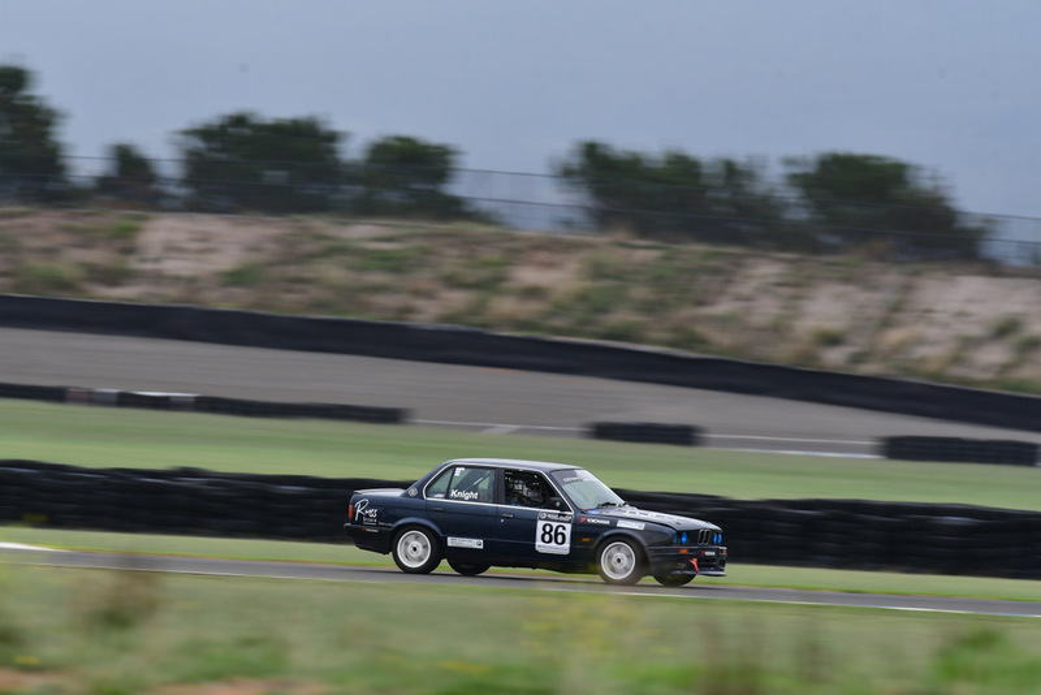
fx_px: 21694
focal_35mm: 750
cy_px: 348
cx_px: 520
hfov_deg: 2.7
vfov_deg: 1.8
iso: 200
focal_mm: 500
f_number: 11
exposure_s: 1/100
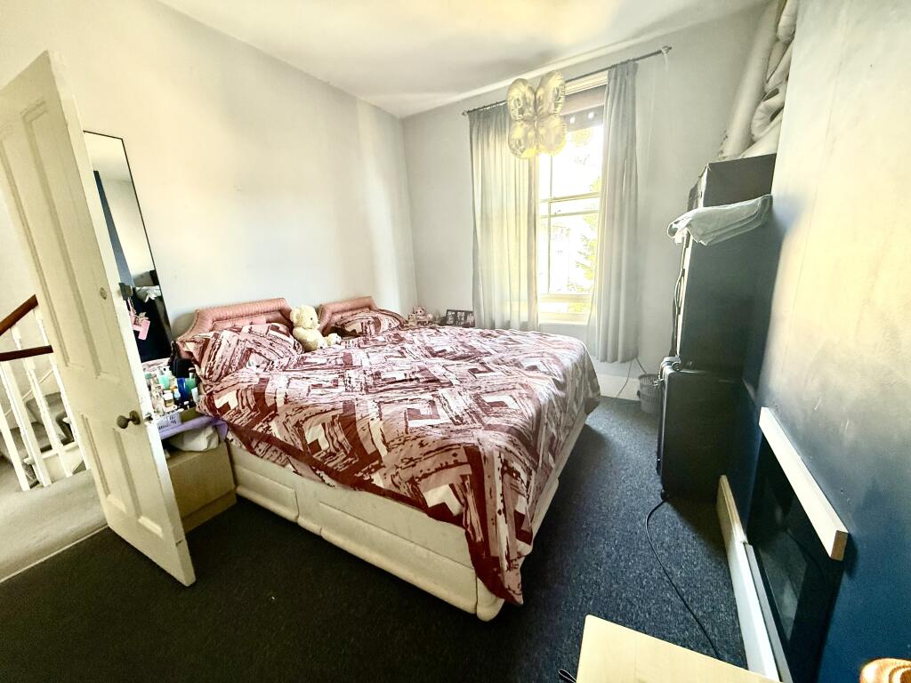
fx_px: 368
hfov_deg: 102.1
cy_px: 342
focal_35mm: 14
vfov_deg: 85.7
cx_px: 456
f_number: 2.2
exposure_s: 1/99
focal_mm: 2.22
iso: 320
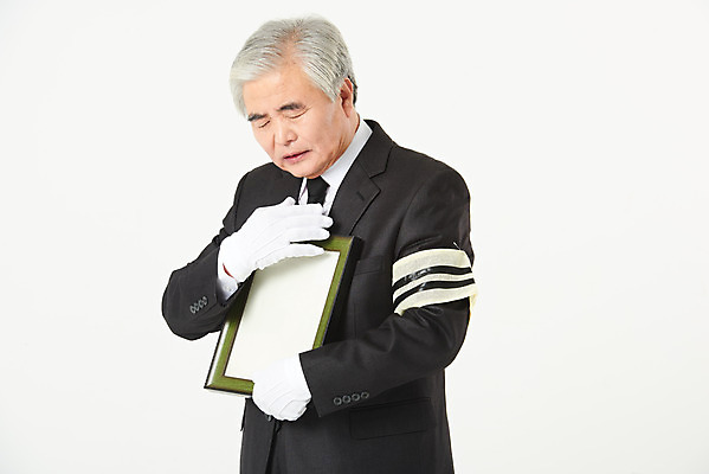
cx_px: 354
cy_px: 237
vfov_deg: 7.6
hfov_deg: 11.4
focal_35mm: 180
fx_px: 3547
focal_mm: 180
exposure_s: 1/125
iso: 100
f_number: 11
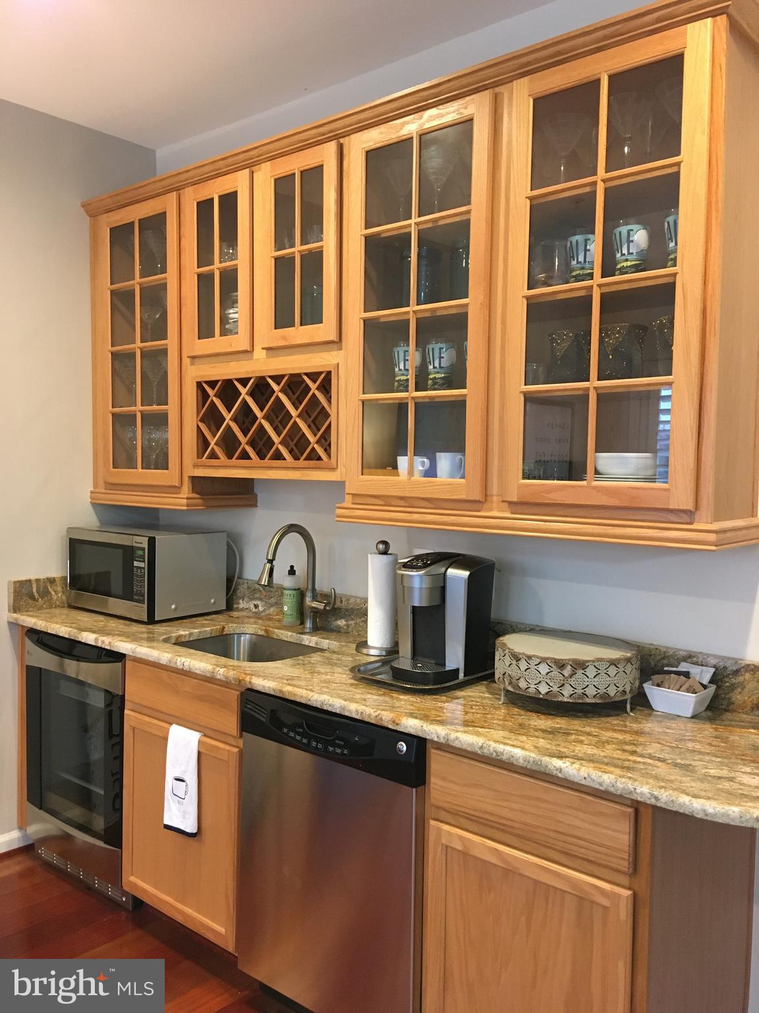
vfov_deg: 61.7
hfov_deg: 48.2
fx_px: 848
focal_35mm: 29
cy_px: 506
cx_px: 380
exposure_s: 1/24
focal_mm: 4.15
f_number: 2.2
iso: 200
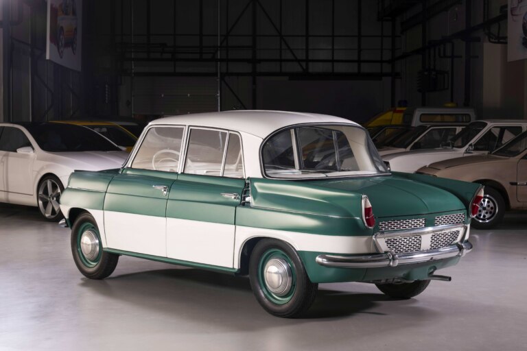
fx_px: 1025
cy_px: 176
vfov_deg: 19.5
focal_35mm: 70
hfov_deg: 28.8
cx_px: 264
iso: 100
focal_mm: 70
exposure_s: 2.5
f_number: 11
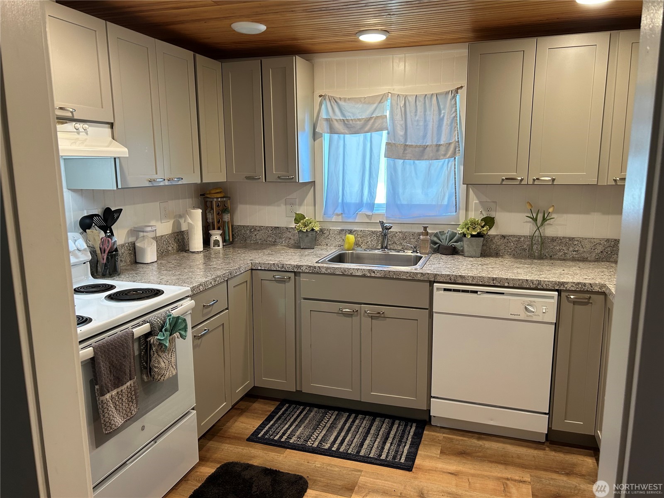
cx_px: 332
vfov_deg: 53.1
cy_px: 249
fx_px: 499
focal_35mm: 26
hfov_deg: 67.3
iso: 100
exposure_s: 1/120
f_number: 1.5
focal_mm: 5.7
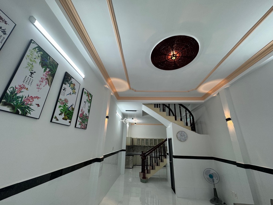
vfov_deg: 85.7
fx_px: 110
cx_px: 136
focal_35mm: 14
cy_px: 102
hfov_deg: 102.1
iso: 64
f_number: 2.2
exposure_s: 1/100
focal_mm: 2.22
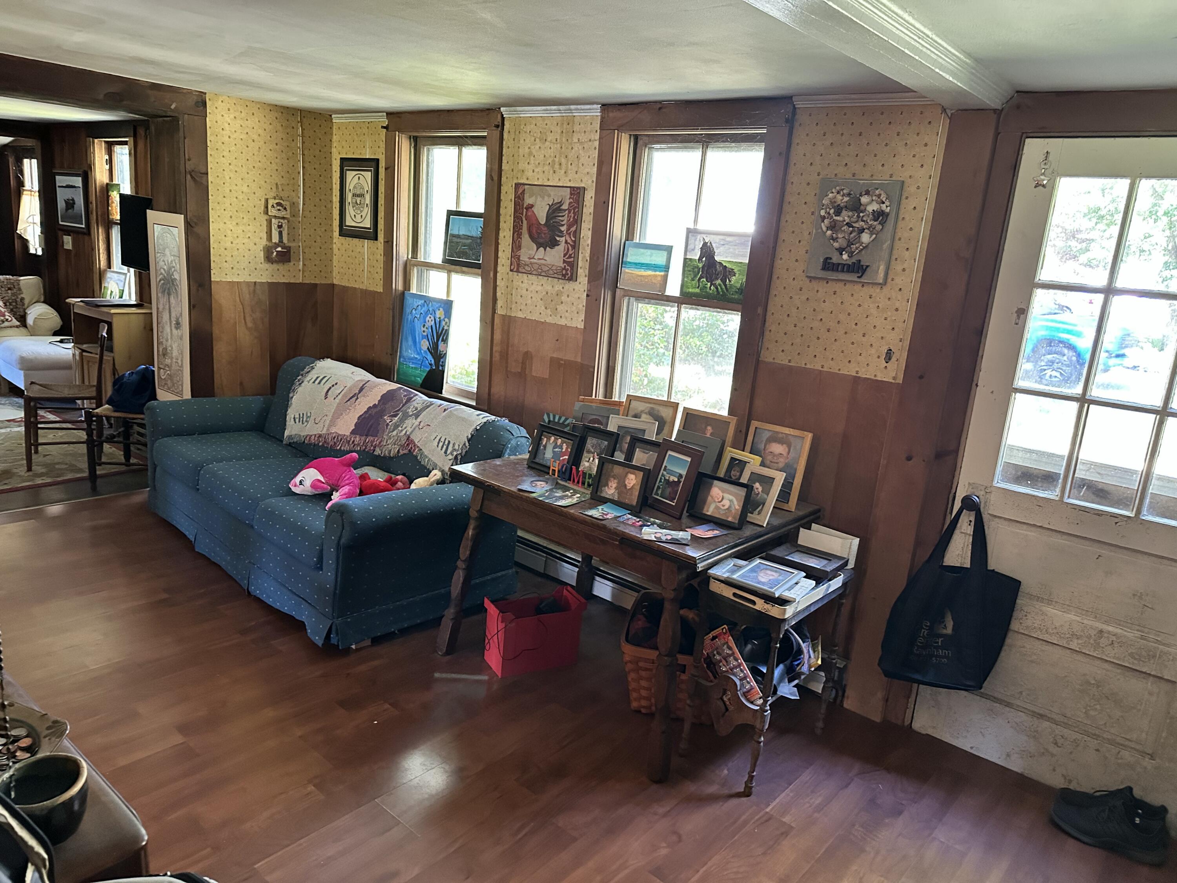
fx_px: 816
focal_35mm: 24
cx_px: 588
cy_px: 442
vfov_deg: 56.8
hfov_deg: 71.6
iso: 640
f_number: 1.78
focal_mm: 6.86
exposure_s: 1/40
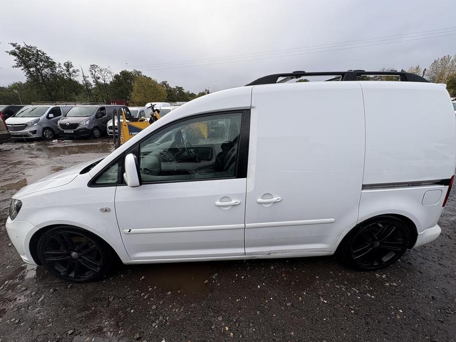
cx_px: 228
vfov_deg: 85.7
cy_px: 171
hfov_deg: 102.1
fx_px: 184
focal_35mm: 14
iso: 40
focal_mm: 2.22
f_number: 2.2
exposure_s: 1/394
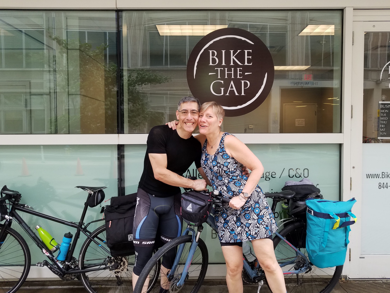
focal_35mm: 26
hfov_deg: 67.3
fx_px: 293
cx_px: 195
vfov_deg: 53.1
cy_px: 146
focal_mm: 4.2
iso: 80
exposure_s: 1/120
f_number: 1.7
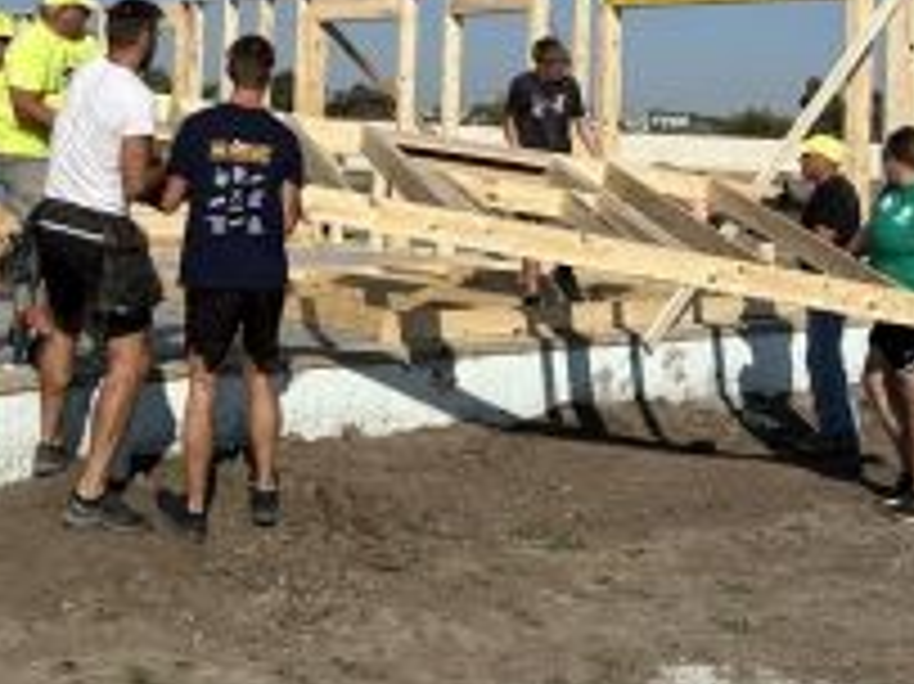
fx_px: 1662
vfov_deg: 22.6
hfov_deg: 30.7
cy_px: 40
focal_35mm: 63
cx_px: 403
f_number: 1.78
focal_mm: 6.86
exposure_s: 1/9709
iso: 80
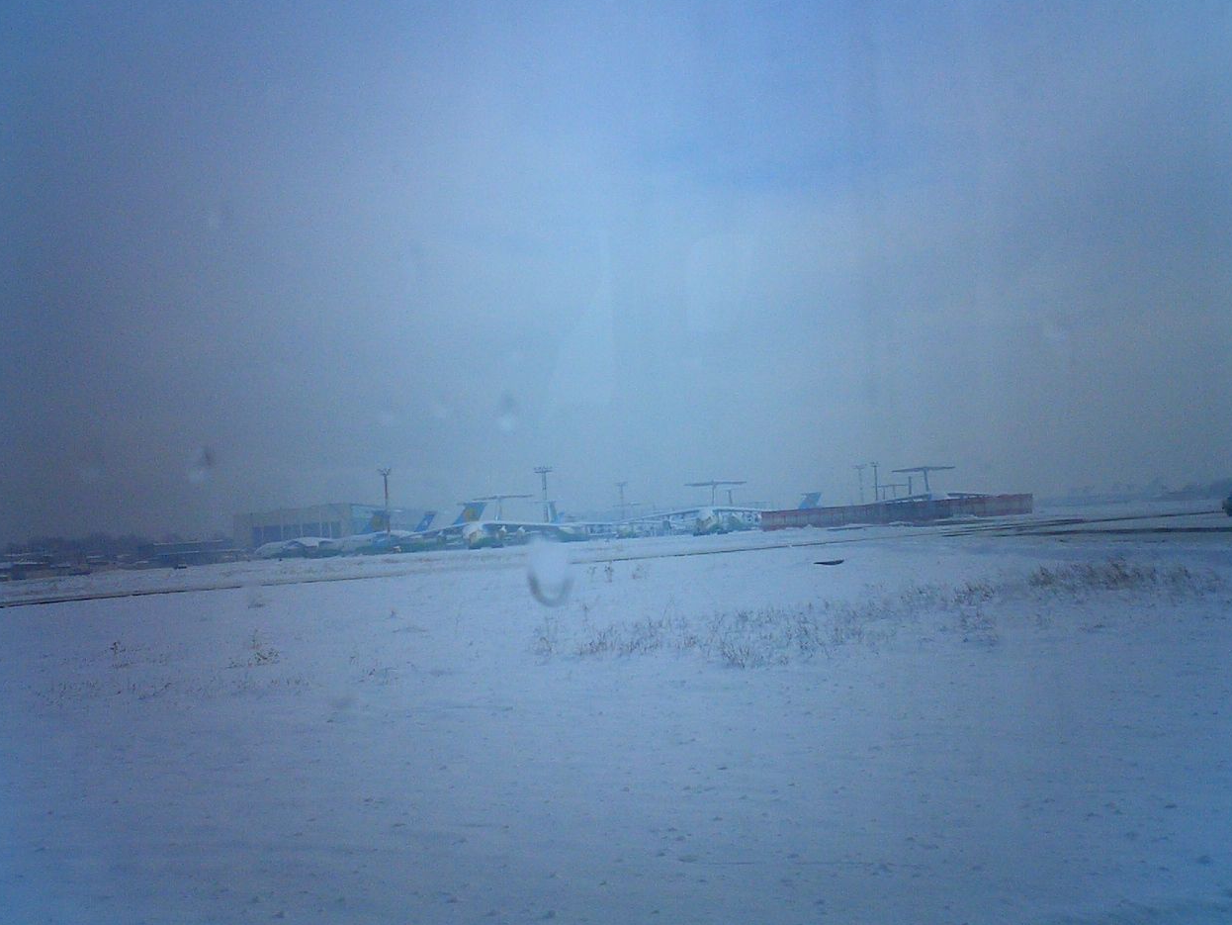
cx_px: 628
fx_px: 1353
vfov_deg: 37.7
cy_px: 452
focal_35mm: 38
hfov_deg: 49.0
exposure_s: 1/3200
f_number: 3.5
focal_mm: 5.6
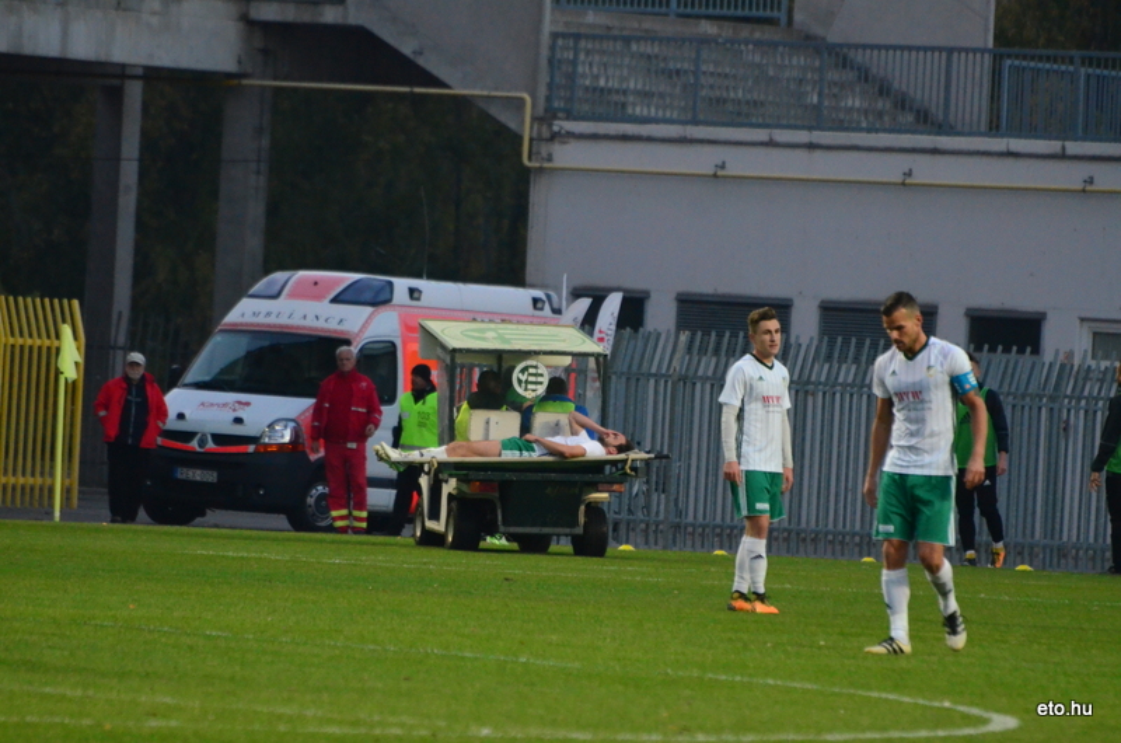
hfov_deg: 4.6
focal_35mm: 450
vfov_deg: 3.0
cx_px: 560
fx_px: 13985
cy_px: 372
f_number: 5.6
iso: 3200
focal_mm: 300
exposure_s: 1/640
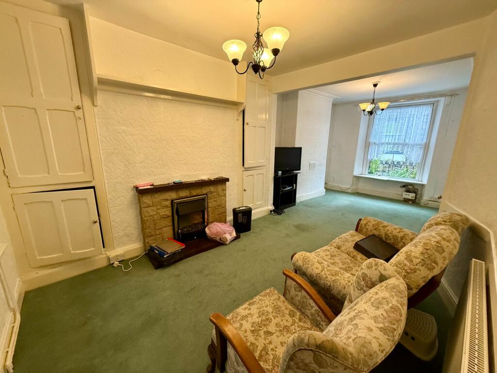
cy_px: 186
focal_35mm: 14
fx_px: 201
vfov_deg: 85.7
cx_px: 248
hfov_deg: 102.1
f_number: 2.2
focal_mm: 2.22
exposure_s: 1/100
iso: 320
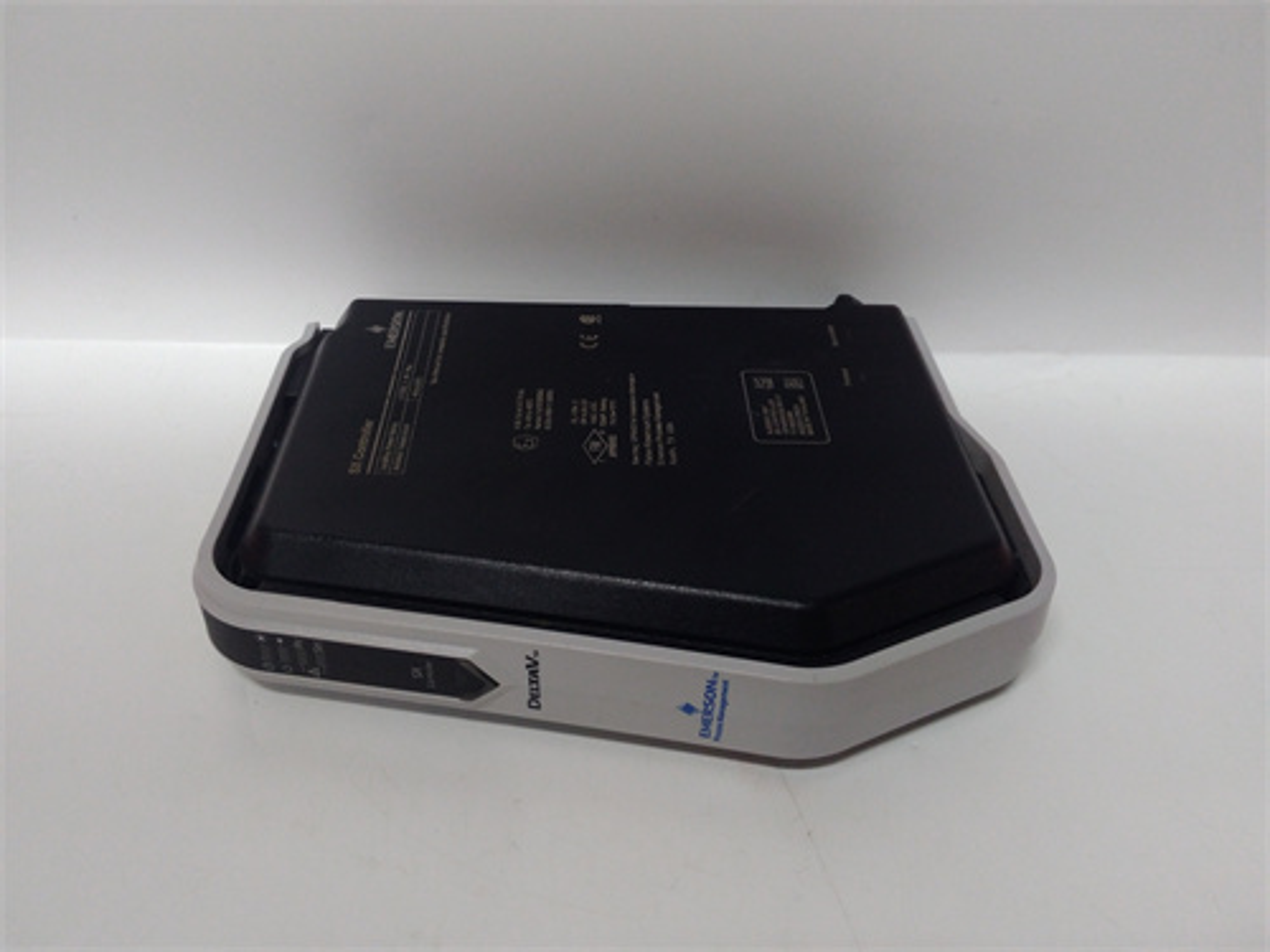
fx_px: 991
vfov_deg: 51.4
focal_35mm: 27
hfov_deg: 65.3
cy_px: 476
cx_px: 635
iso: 253
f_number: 2
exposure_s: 1/33
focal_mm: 3.79
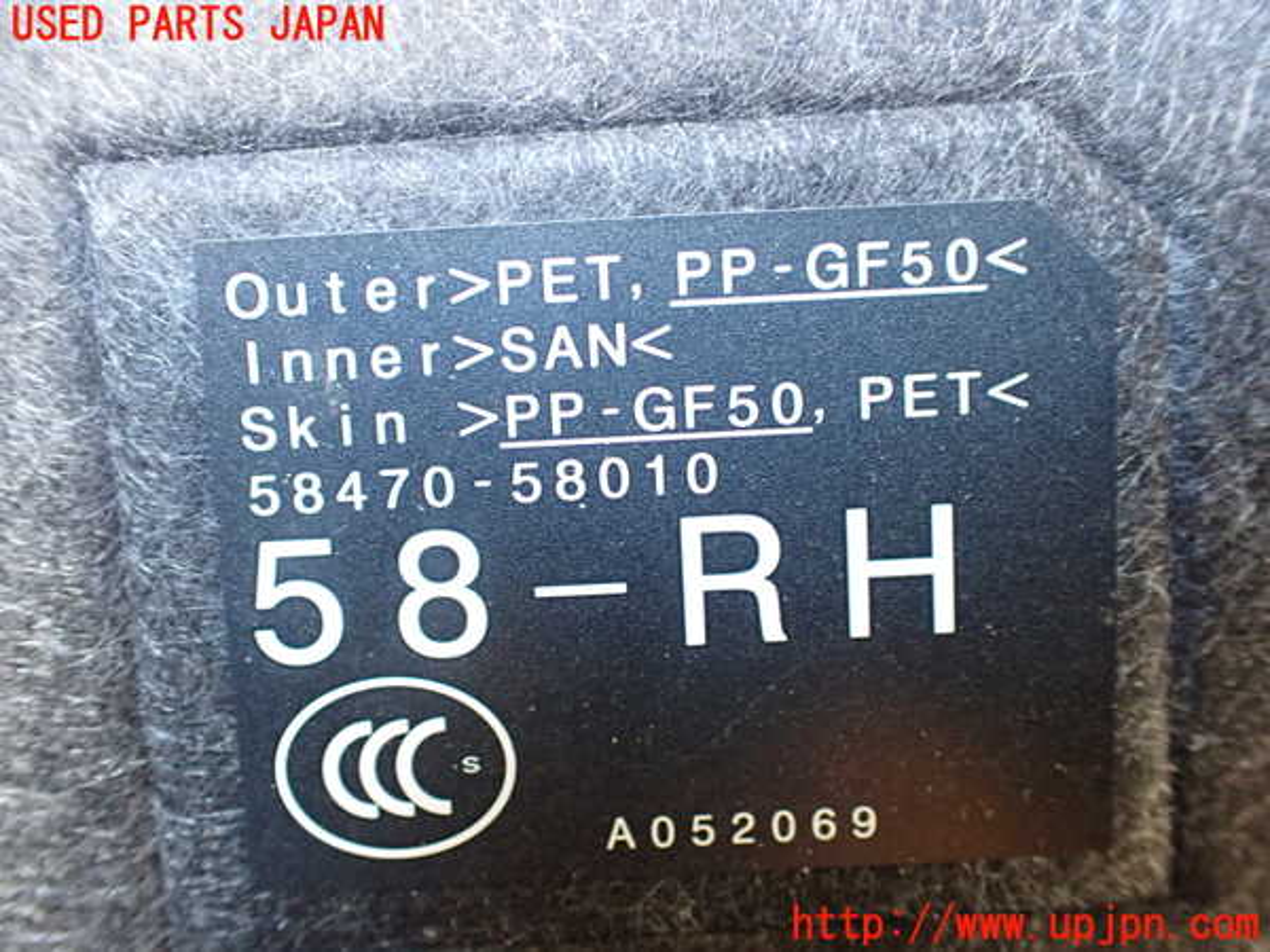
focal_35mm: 30
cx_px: 635
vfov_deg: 46.8
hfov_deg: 60.0
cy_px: 476
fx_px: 1101
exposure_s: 1/40
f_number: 2.3
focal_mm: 5.4
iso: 800
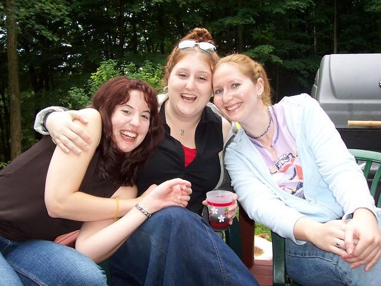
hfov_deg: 50.1
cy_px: 143
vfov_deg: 38.7
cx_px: 190
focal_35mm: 37
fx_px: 407
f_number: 2.8
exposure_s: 1/60
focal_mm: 5.6
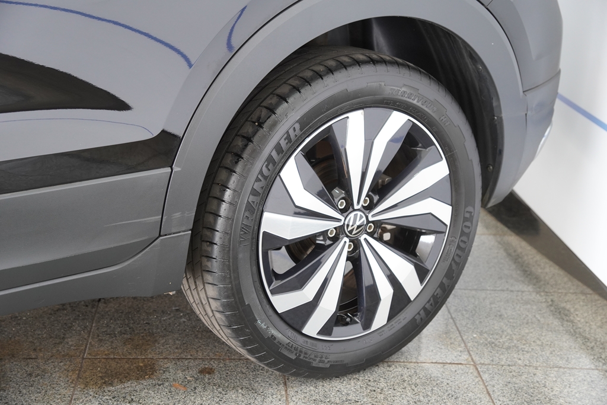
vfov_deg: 20.6
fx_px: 1113
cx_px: 304
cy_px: 202
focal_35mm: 66
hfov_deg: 30.5
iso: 640
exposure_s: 1/80
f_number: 4
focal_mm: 44
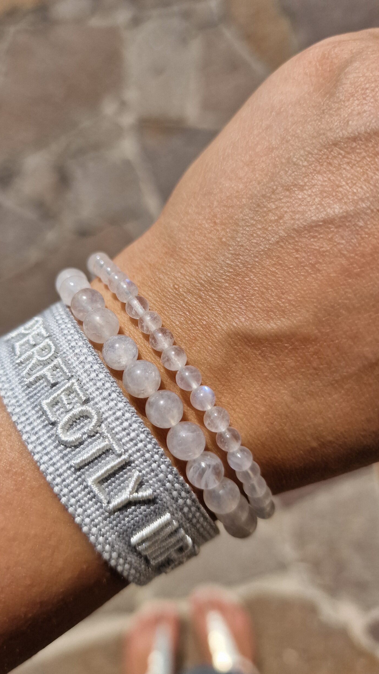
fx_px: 464
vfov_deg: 71.9
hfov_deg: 44.0
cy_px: 348
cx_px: 137
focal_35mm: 26
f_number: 1.8
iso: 50
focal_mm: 6.4
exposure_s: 1/2232
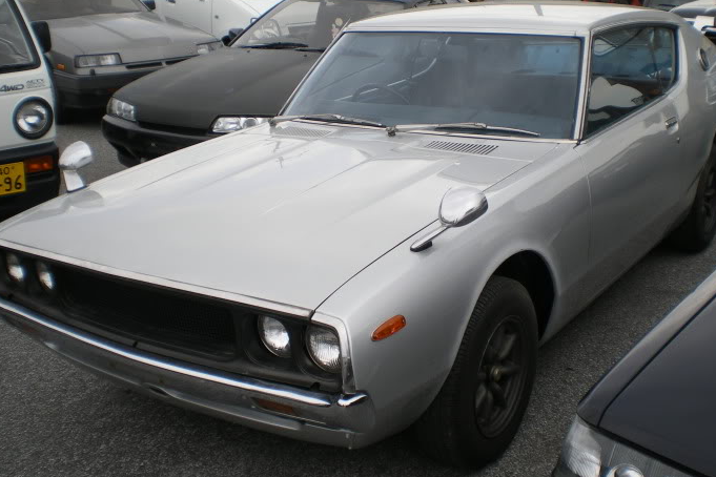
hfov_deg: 44.4
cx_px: 393
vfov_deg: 30.5
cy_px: 235
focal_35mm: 44
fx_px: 875
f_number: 4.6
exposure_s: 1/250
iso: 50
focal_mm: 6.3
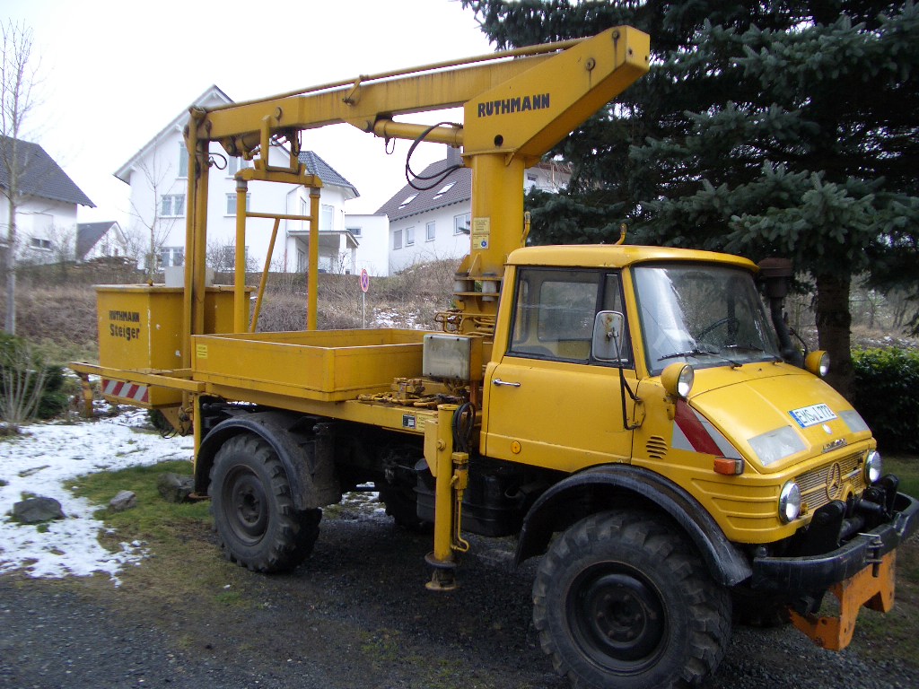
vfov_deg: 40.7
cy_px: 344
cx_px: 460
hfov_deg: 52.6
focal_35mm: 35
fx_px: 929
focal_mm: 5.8
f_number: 2.6
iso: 50
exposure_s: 1/400
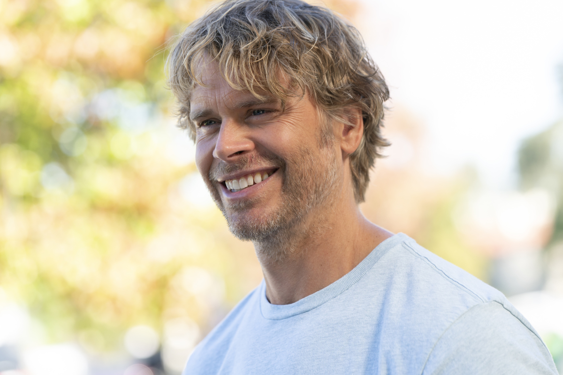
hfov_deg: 15.8
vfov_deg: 10.5
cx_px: 282
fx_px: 2033
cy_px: 188
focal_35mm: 130
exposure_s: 1/320
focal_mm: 130
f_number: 4
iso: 320
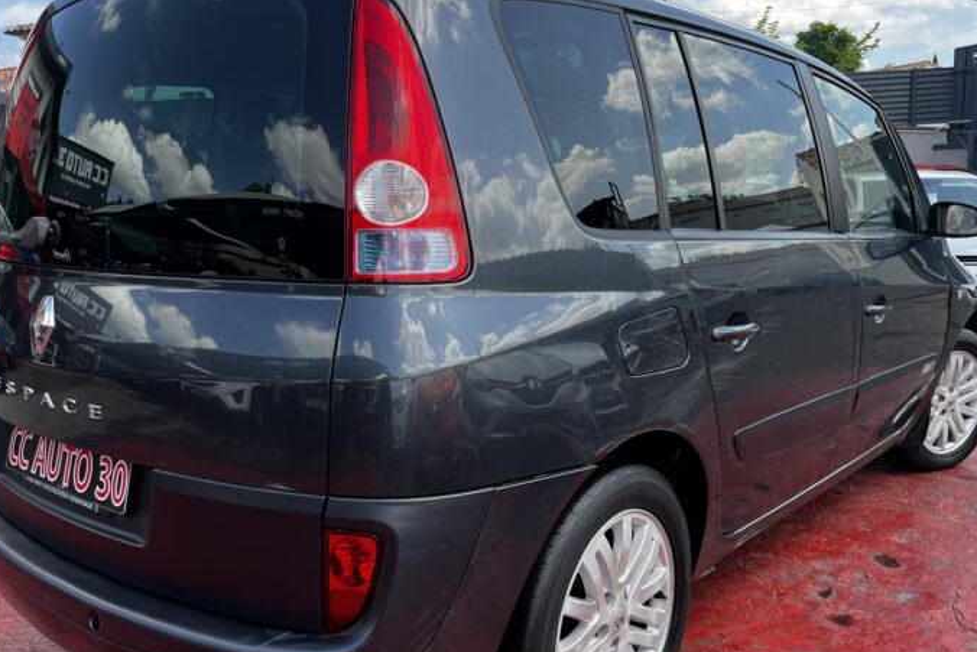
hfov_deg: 58.7
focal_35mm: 32
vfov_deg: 41.1
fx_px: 869
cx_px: 491
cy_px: 338
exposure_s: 1/657
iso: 50
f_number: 1.6
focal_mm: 5.1
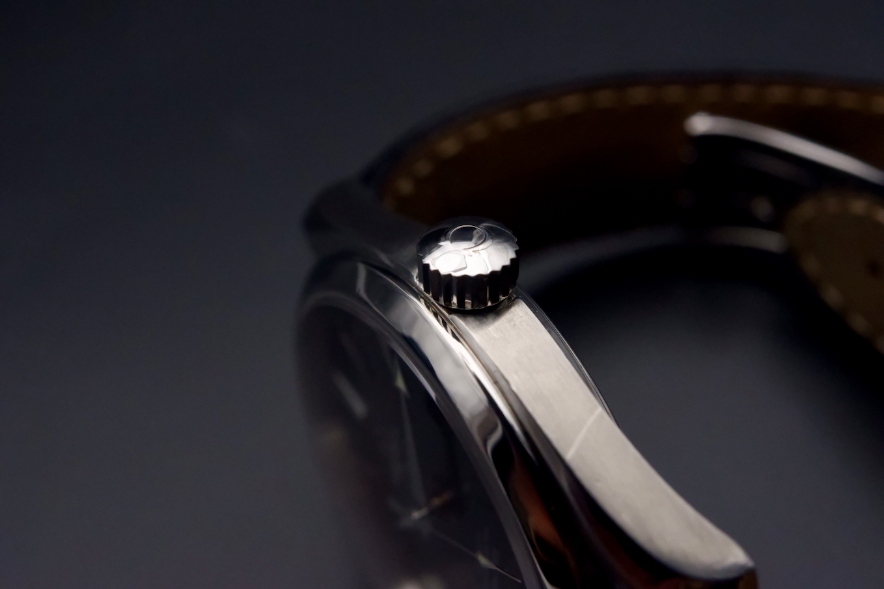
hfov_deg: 47.4
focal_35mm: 41
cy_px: 294
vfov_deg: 32.6
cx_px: 442
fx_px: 1007
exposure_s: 1/4000
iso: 6400
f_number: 8
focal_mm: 27.7
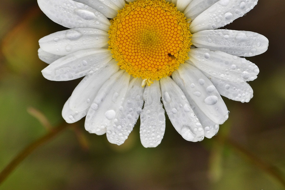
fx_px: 1860
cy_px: 41
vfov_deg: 5.8
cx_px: 147
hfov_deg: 8.8
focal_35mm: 235
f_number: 11
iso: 100
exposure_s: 1/200
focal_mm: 90
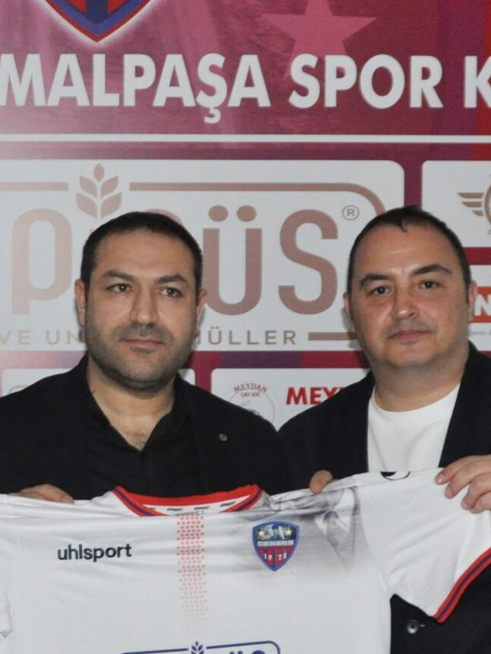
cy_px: 396
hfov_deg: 13.8
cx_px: 26
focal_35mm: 106
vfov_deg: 18.4
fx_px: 2012
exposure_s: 1/60
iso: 1250
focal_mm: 25
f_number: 4.5
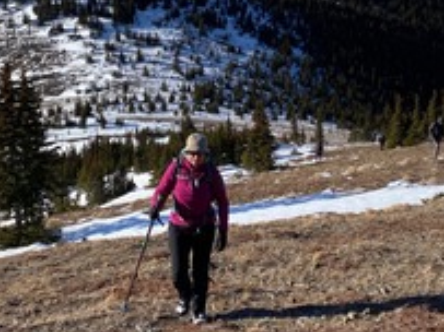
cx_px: 195
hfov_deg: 30.3
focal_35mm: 64
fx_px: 820
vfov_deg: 22.5
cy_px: 58
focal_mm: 4.25
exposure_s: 1/3497
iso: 32
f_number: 1.8
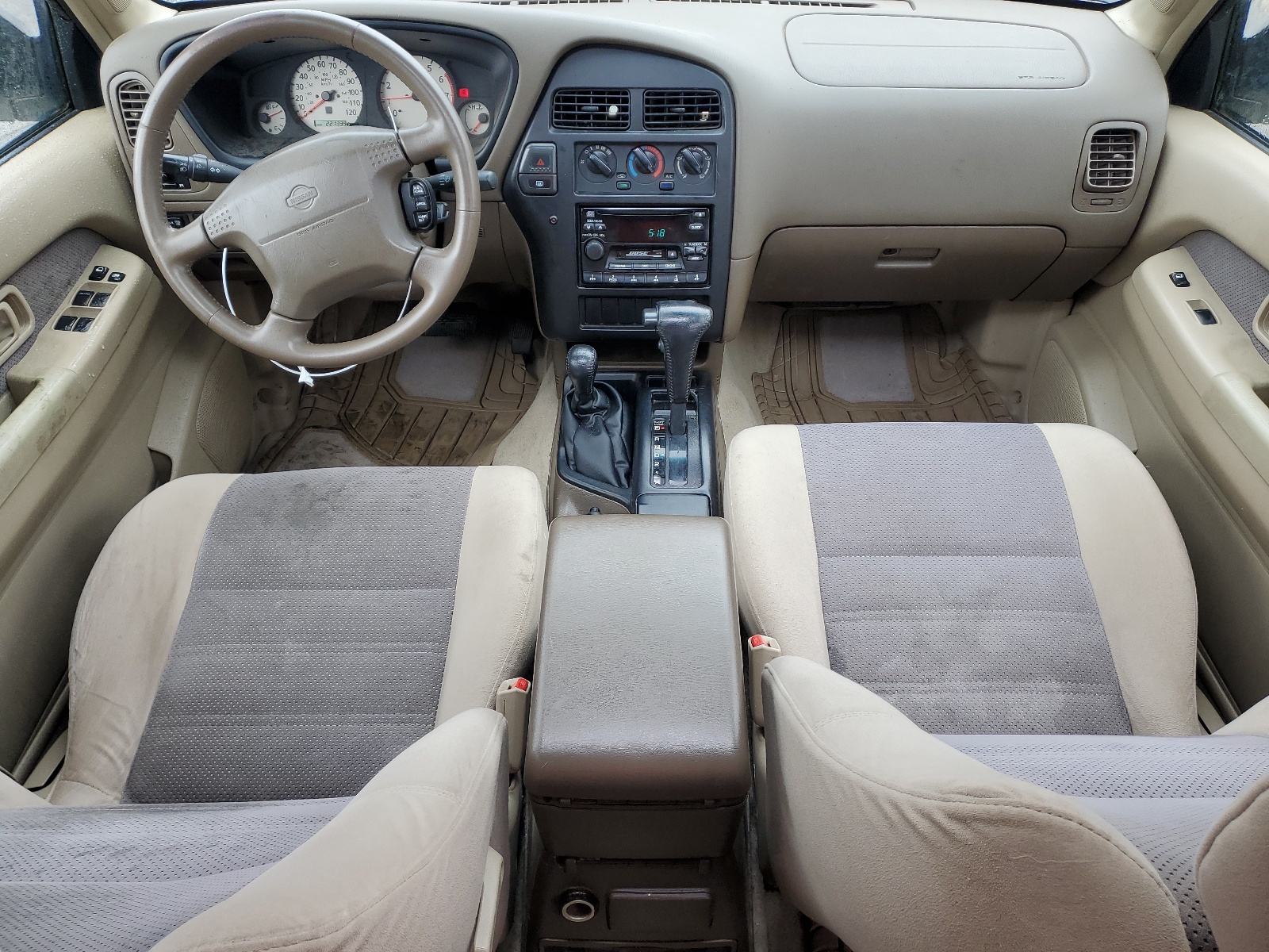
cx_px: 634
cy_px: 476
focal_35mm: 26
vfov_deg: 53.1
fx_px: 953
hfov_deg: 67.3
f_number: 1.5
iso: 50
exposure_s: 1/135
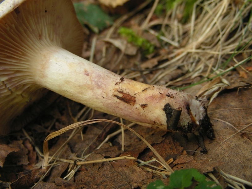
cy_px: 94
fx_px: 320
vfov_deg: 32.9
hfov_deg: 42.9
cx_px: 126
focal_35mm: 44
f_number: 3.5
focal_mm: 7.4
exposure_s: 1/29.8
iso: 66
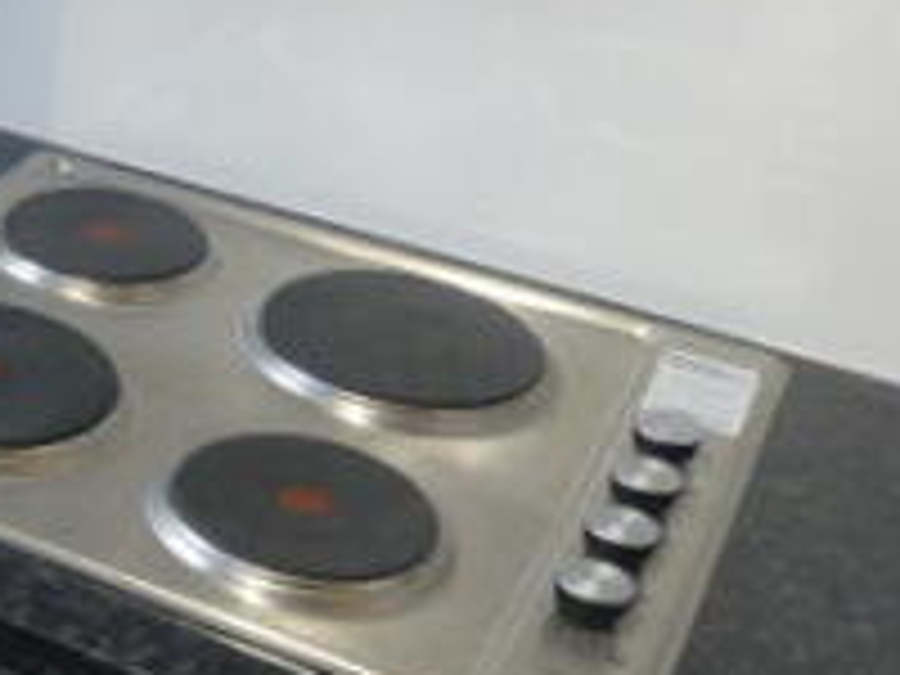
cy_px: 241
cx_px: -299
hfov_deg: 24.0
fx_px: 1820
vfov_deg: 21.0
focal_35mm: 70
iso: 400
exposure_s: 1/60
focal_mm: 4.3
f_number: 3.3
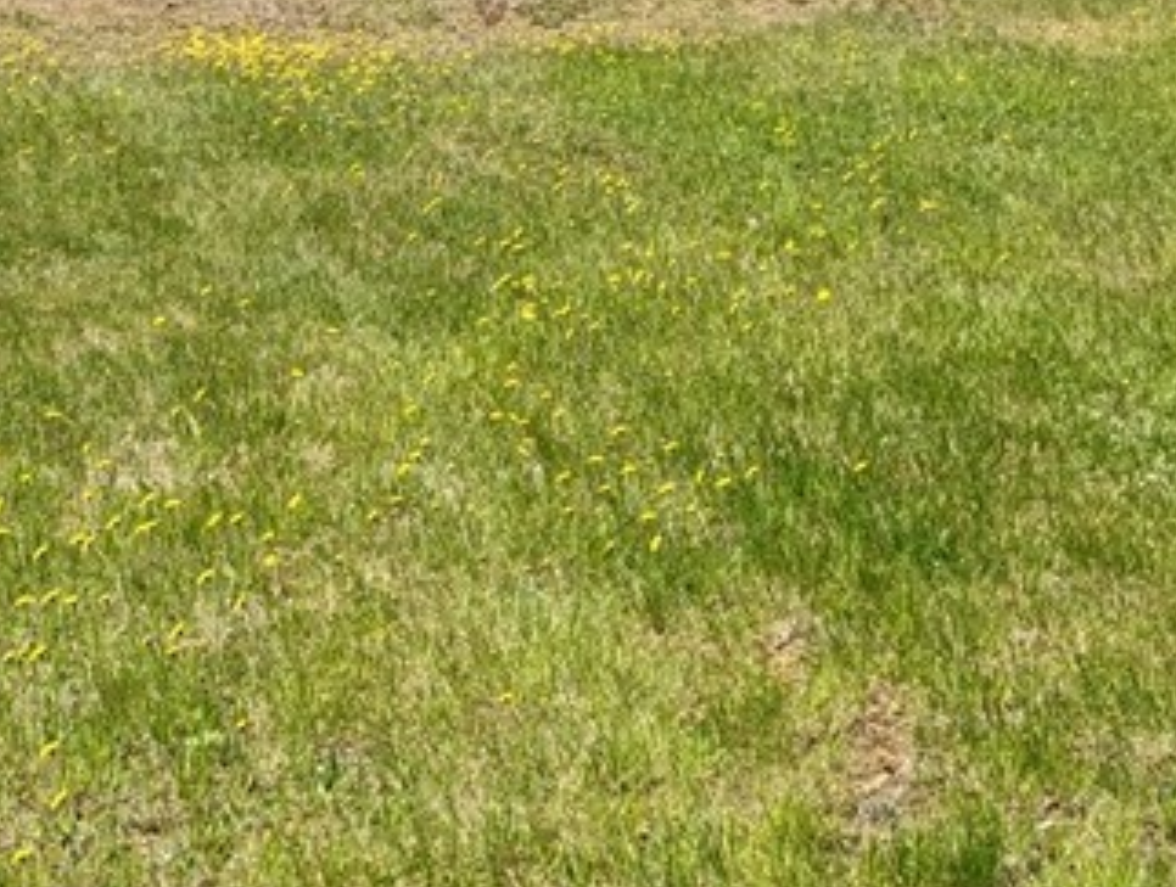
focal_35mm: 76
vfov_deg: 18.3
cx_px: 891
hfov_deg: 25.3
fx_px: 2588
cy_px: -208
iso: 46
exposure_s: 1/1272
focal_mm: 6.81
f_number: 1.85
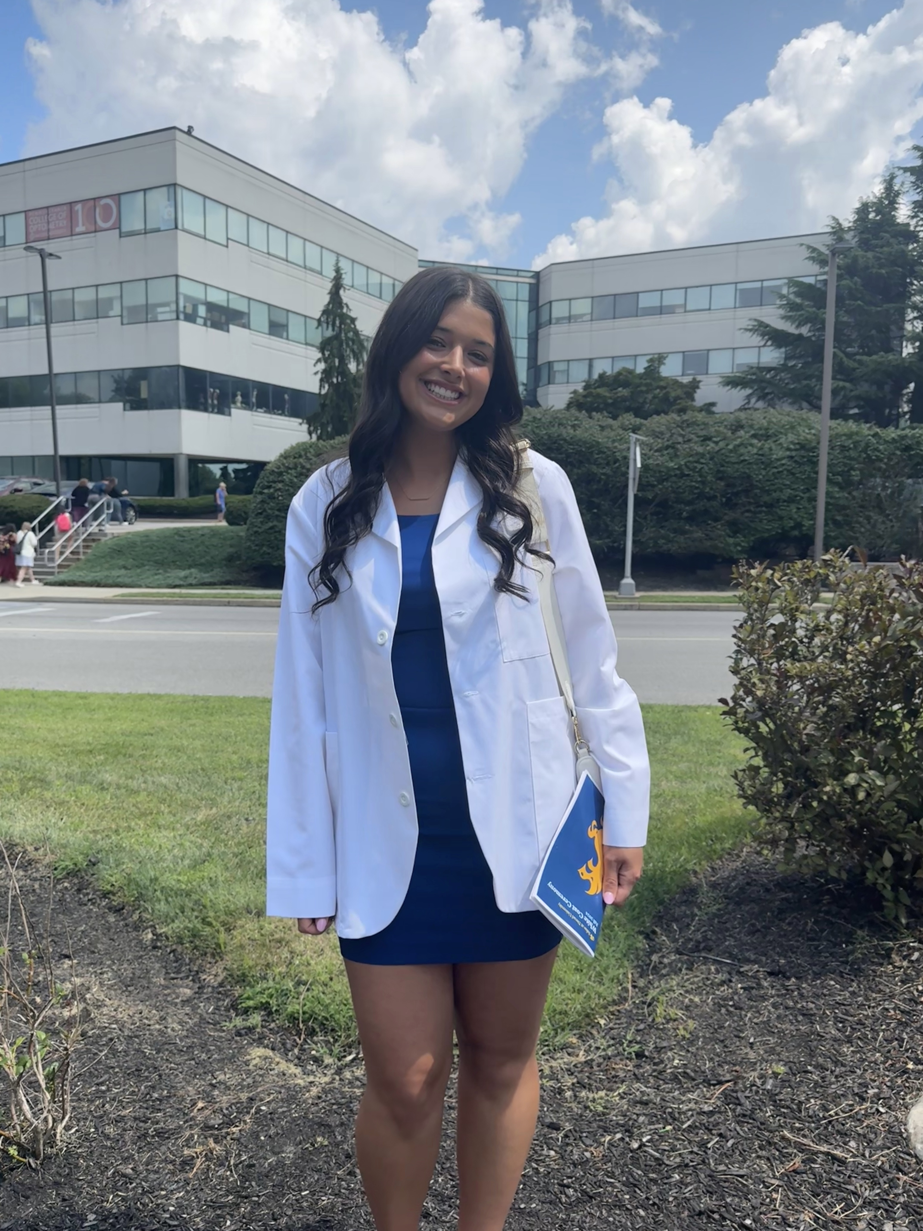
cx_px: 462
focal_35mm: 24
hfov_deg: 56.8
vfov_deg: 71.6
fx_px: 853
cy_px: 616
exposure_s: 1/3802
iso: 80
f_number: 1.78
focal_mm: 6.76
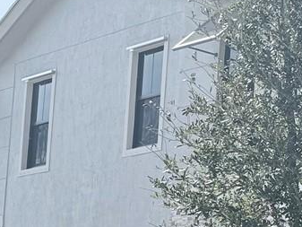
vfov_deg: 12.6
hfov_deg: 13.3
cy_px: 296
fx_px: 995
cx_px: 701
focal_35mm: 114
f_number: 1.78
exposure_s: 1/3597
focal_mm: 6.76
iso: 80
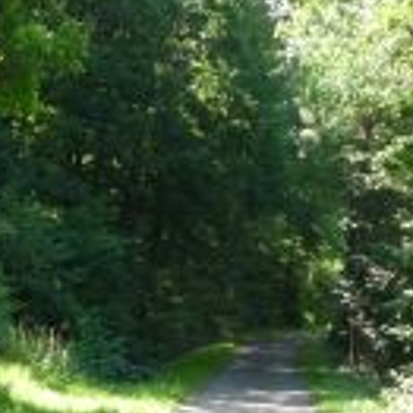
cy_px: 353
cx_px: 208
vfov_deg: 16.6
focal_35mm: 104
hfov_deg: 16.7
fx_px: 1404
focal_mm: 5.2
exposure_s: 1/100
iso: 100
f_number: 3.3
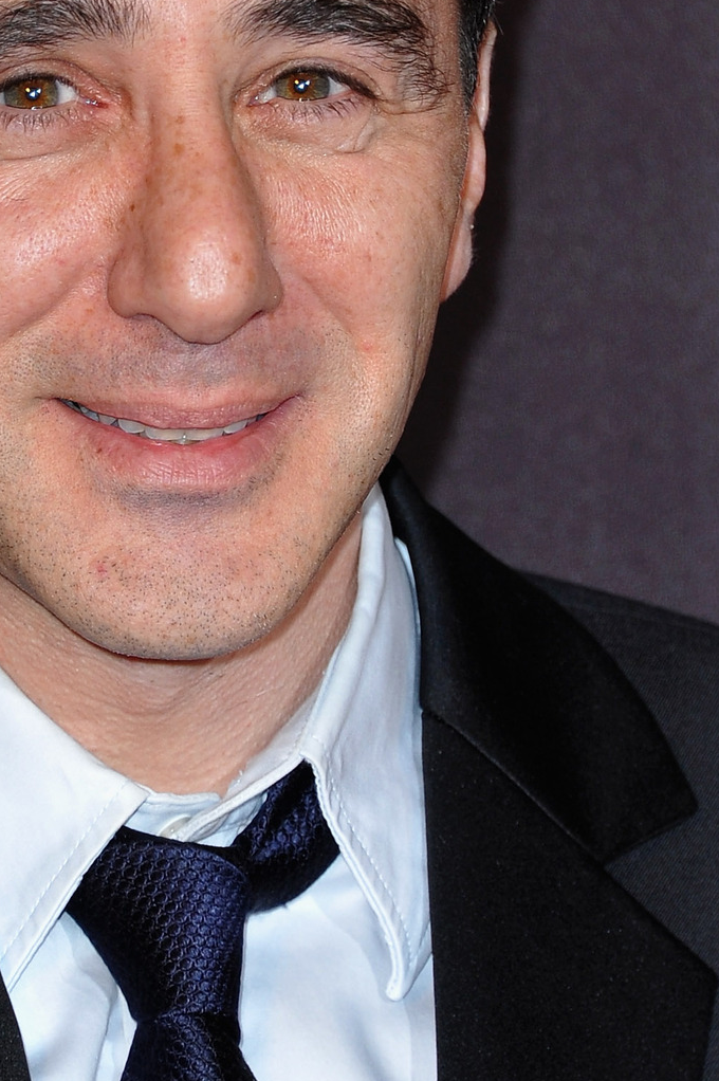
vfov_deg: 4.1
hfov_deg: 2.7
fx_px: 15028
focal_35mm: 501
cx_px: 117
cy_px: 433
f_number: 7.1
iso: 640
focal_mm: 250
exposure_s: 1/200
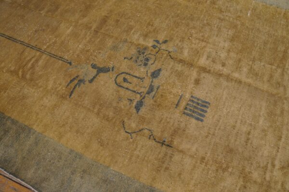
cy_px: 96
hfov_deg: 67.4
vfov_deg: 47.9
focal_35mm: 27
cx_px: 144
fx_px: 217
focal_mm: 18
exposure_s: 1/60
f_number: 4
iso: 500
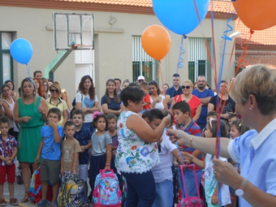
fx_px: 646
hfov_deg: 24.1
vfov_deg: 18.2
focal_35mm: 81
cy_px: 104
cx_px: 138
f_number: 6.6
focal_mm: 14.5
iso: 80
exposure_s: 1/60
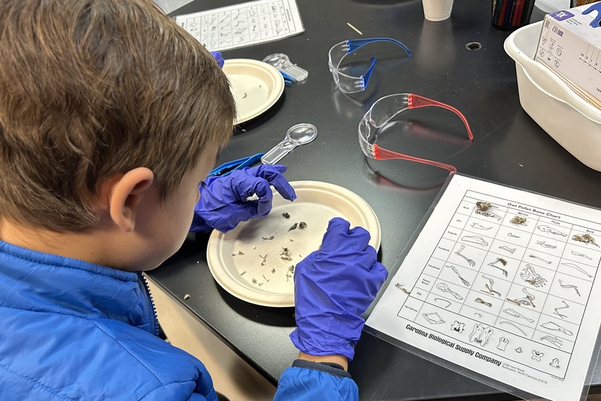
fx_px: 534
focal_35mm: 32
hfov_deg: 58.7
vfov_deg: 41.0
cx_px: 292
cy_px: 235
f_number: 1.5
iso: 160
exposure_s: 1/60
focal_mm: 5.7
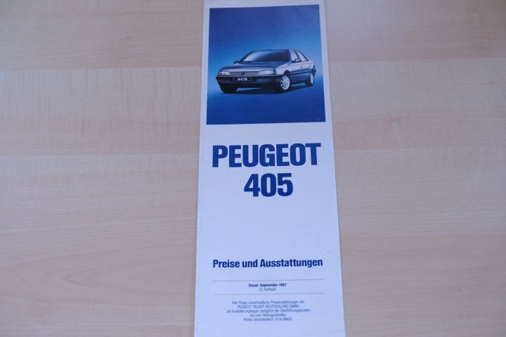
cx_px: 253
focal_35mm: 43
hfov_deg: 45.5
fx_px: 604
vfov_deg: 31.1
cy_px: 168
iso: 800
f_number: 3.2
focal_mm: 28.9
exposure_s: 1/58
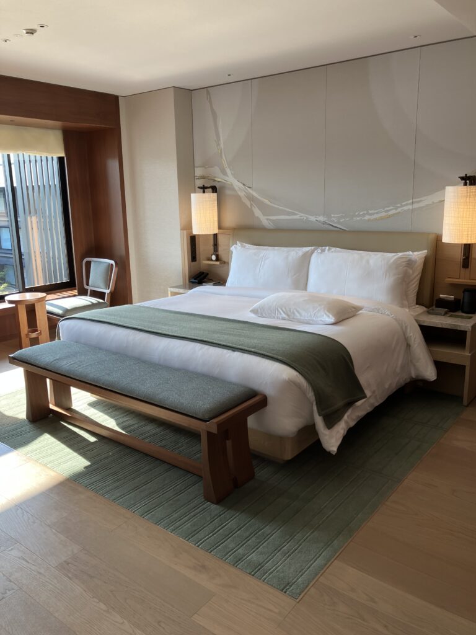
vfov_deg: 63.4
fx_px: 513
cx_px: 238
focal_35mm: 28
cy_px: 318
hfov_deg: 49.7
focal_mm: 3.99
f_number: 1.8
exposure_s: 1/84
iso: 20
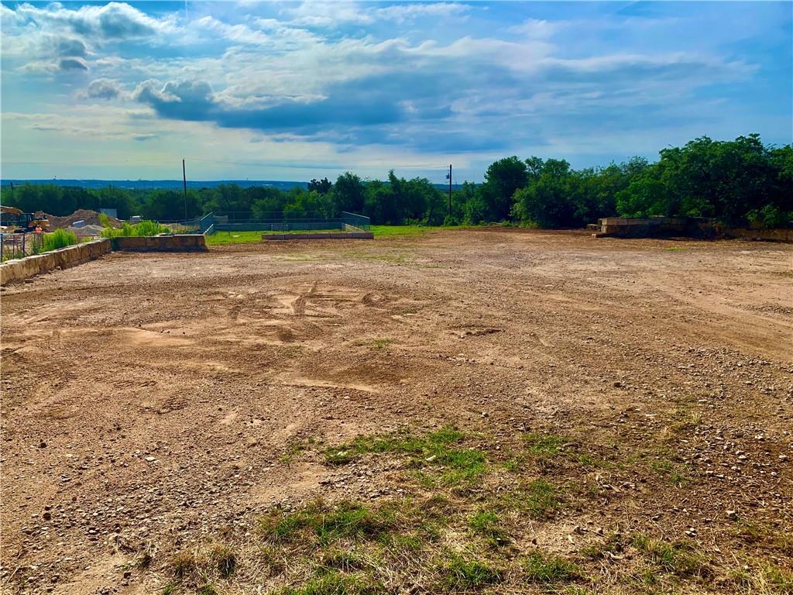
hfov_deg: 67.3
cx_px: 396
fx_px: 596
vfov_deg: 53.1
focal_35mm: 26
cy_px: 298
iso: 25
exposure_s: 1/5405
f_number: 1.8
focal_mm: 4.25
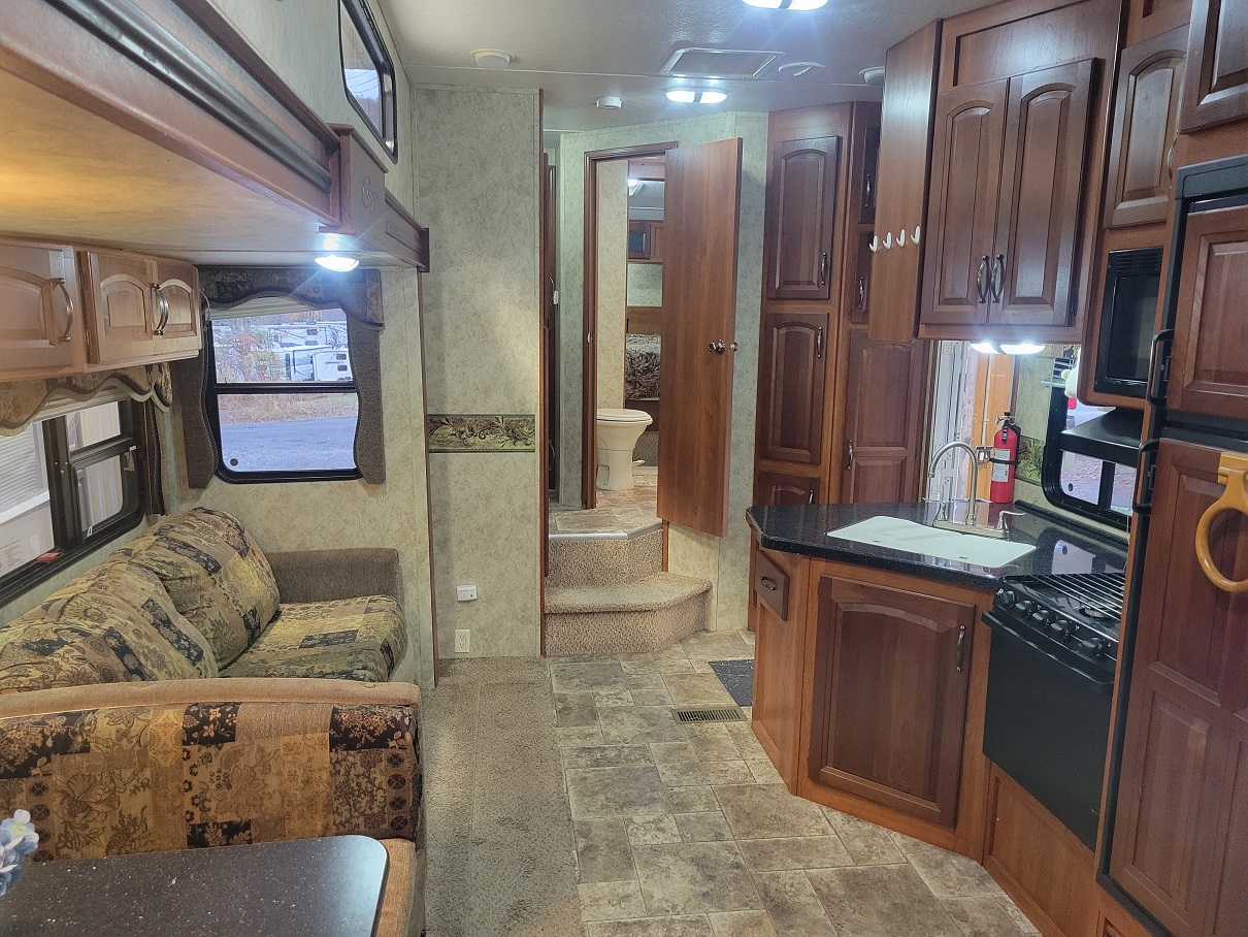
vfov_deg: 53.1
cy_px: 468
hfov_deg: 67.3
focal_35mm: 26
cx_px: 624
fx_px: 938
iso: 500
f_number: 1.8
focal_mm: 5.4
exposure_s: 1/40
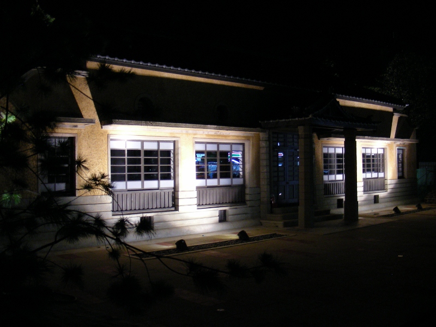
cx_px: 218
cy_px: 164
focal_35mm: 38
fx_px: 479
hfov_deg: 49.0
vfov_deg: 37.7
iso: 200
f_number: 3.5
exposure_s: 1/4.7
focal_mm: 6.3
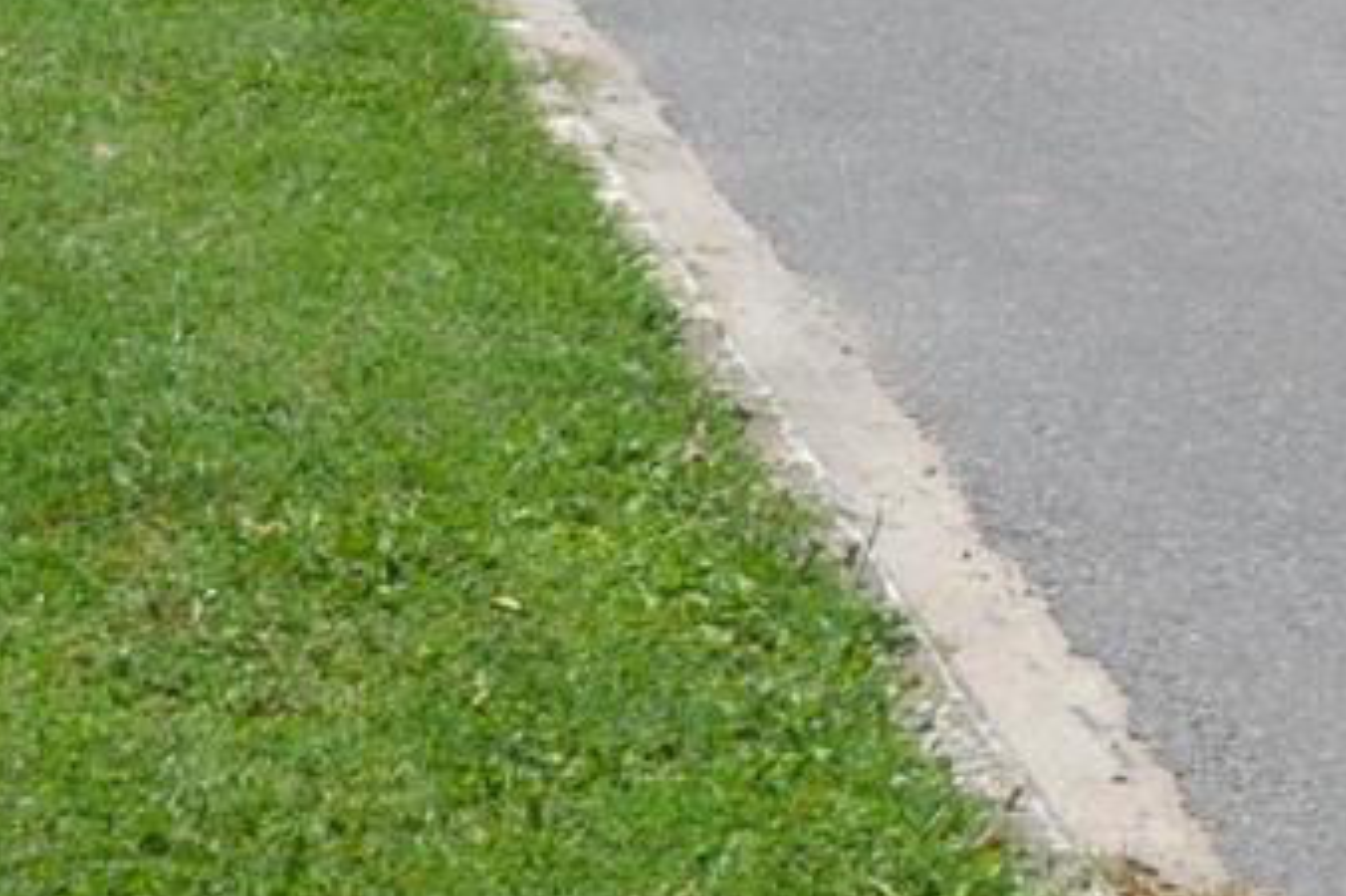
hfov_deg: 14.9
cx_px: 1573
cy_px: -558
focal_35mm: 133
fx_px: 4970
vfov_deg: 9.9
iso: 100
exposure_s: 1/250
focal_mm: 26
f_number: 8
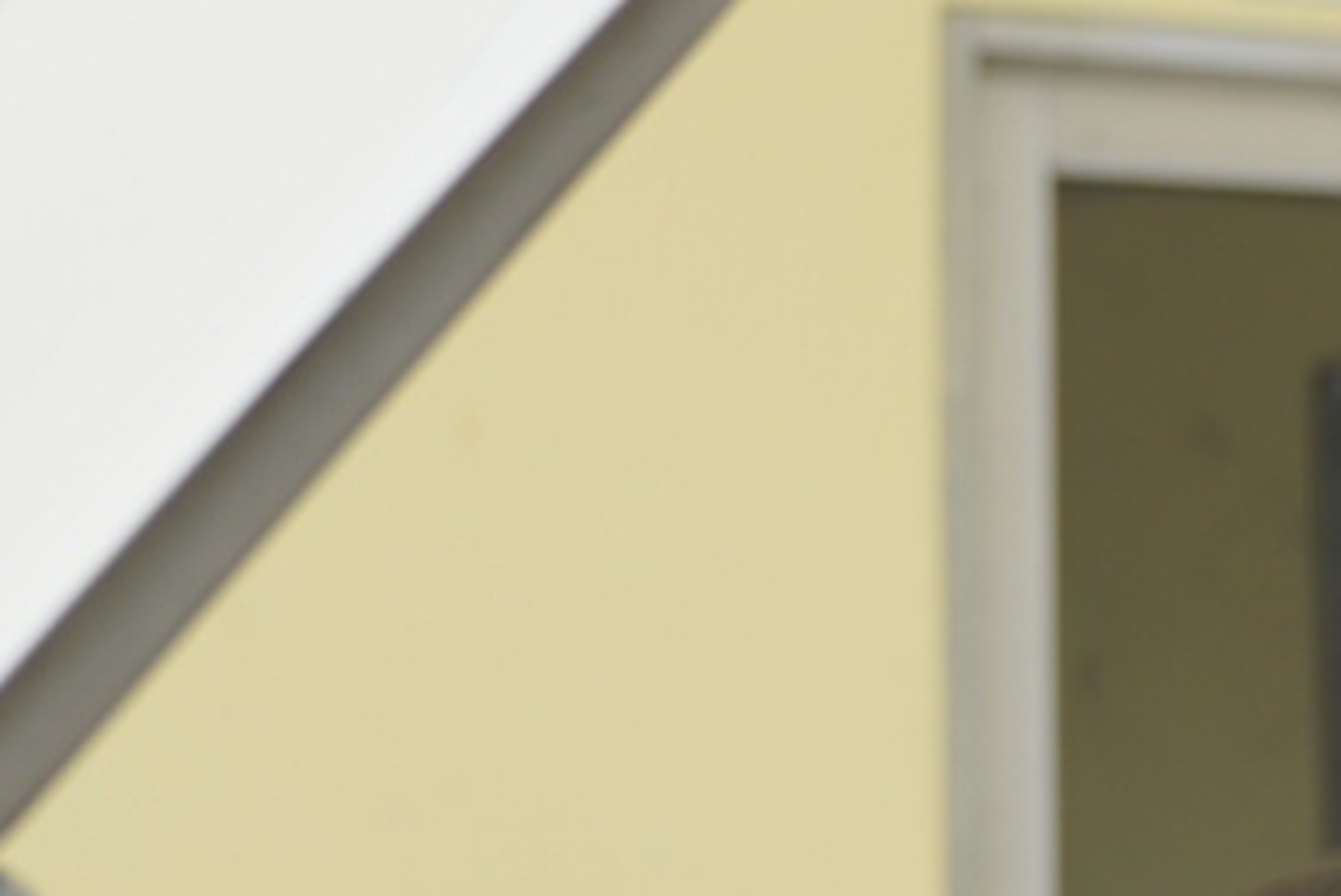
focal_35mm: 176
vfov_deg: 7.8
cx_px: 2022
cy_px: 750
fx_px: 6561
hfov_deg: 11.2
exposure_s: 1/160
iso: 125
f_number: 2.8
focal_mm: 28
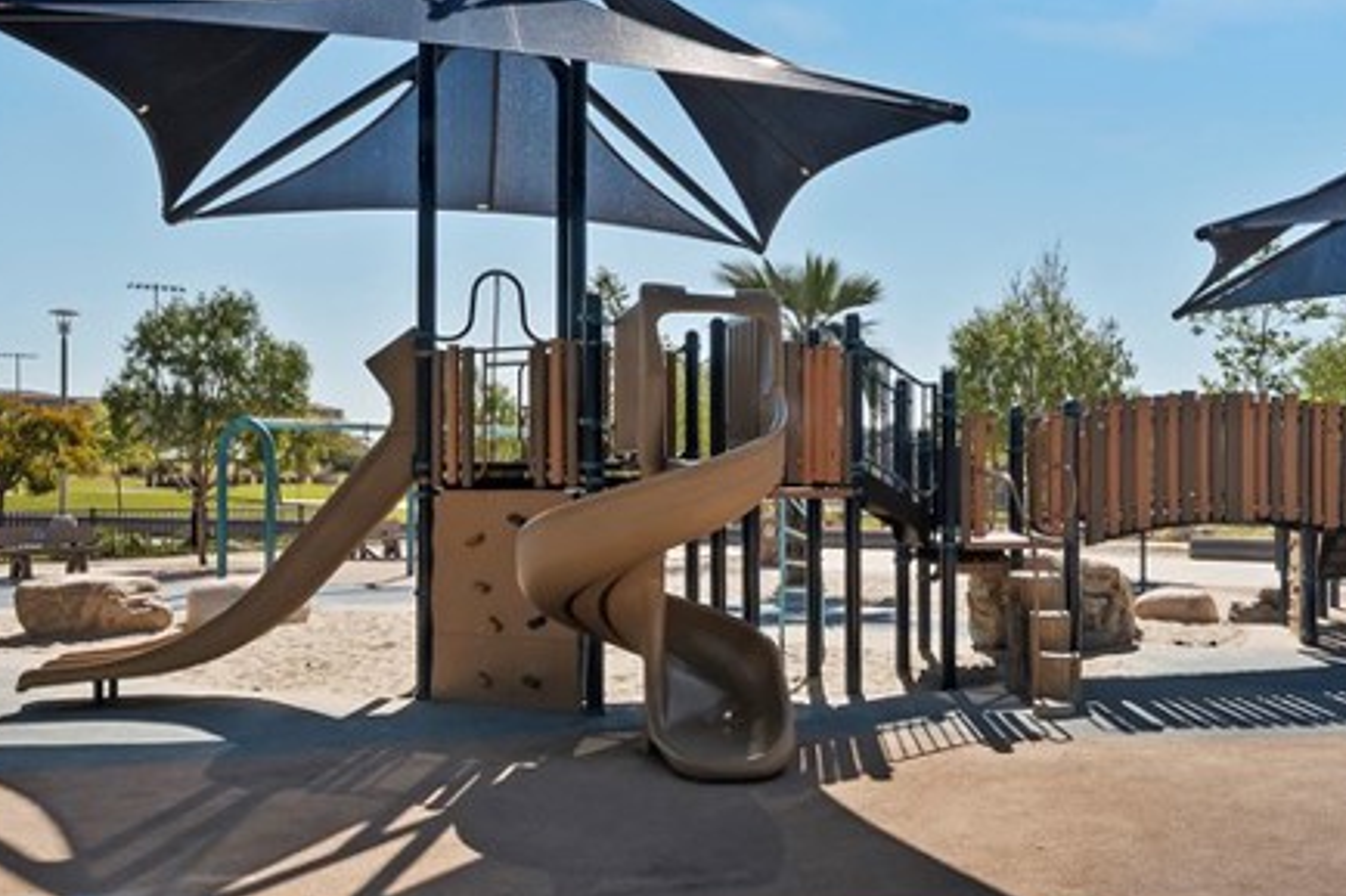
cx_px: 896
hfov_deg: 56.0
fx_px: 1233
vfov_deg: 39.9
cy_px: 451
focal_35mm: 33
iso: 500
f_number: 22
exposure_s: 1/200
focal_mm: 14
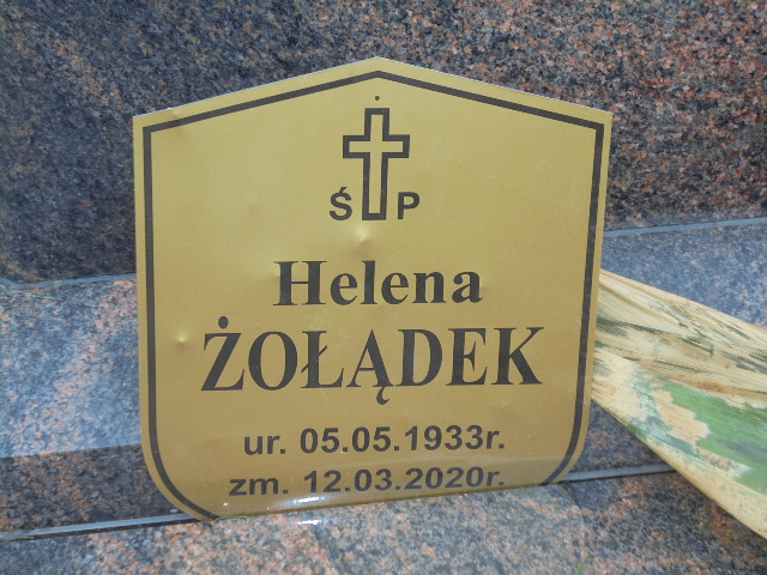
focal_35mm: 94
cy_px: 288
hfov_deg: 20.9
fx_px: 2083
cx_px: 384
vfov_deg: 15.7
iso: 100
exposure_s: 1/60
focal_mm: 16.9
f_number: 4.7
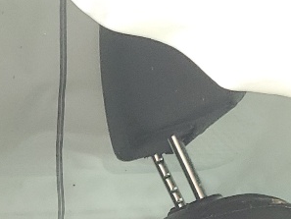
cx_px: -86
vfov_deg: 9.2
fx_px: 1177
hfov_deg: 13.6
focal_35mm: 140
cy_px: 565
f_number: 1.5
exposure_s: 1/213
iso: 50
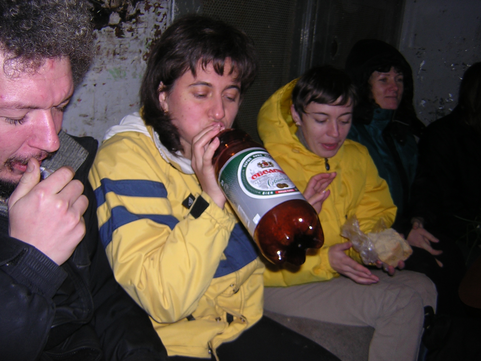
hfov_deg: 51.4
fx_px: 500
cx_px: 240
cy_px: 180
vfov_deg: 39.7
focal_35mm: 36
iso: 100
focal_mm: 4.7
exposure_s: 1/60.1
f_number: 2.6
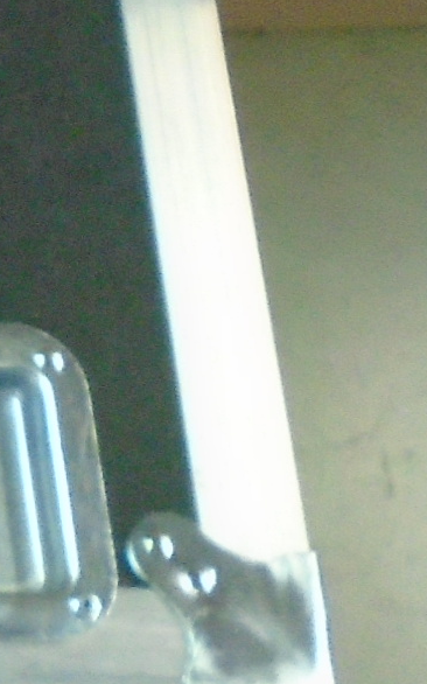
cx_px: -816
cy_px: 64
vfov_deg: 16.9
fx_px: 2273
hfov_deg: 8.9
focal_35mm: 122
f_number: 3.2
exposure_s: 1/40
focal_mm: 4.6
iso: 640
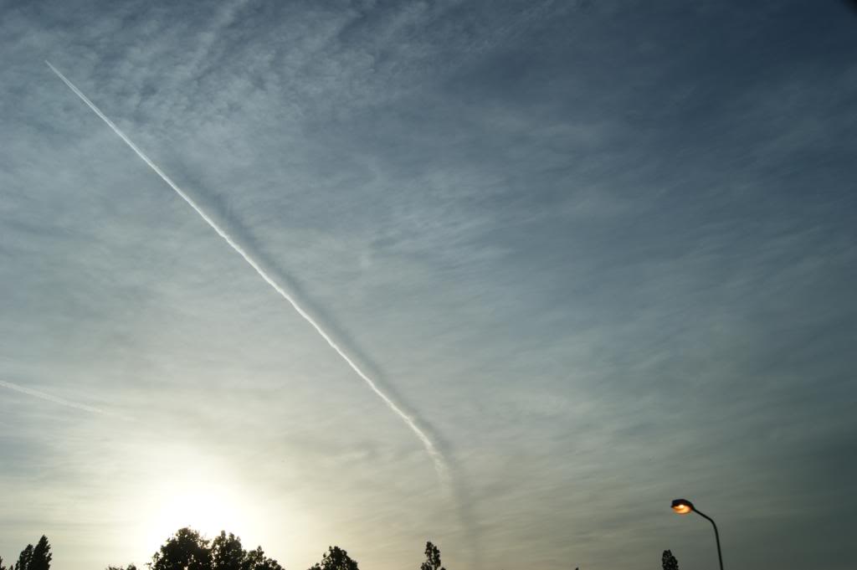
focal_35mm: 36
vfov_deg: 36.8
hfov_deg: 53.2
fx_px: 856
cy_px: 285
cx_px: 428
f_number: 10
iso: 100
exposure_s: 1/400
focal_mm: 24
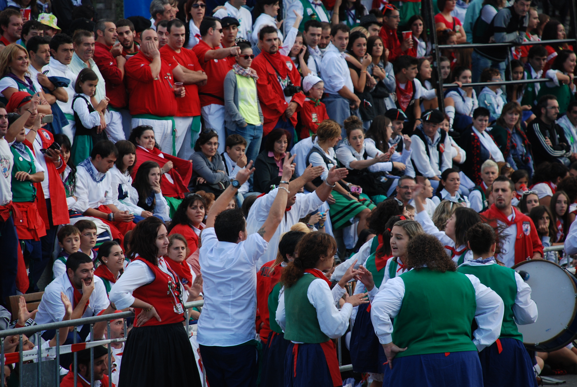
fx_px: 3252
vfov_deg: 6.8
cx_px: 288
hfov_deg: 10.1
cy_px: 194
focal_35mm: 202
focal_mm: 135
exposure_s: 1/125
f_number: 5.6
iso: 280
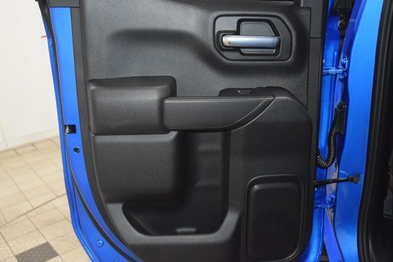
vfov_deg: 35.5
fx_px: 409
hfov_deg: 51.3
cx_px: 196
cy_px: 131
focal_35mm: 38
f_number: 3.8
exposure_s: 1/125
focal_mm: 25
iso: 3200
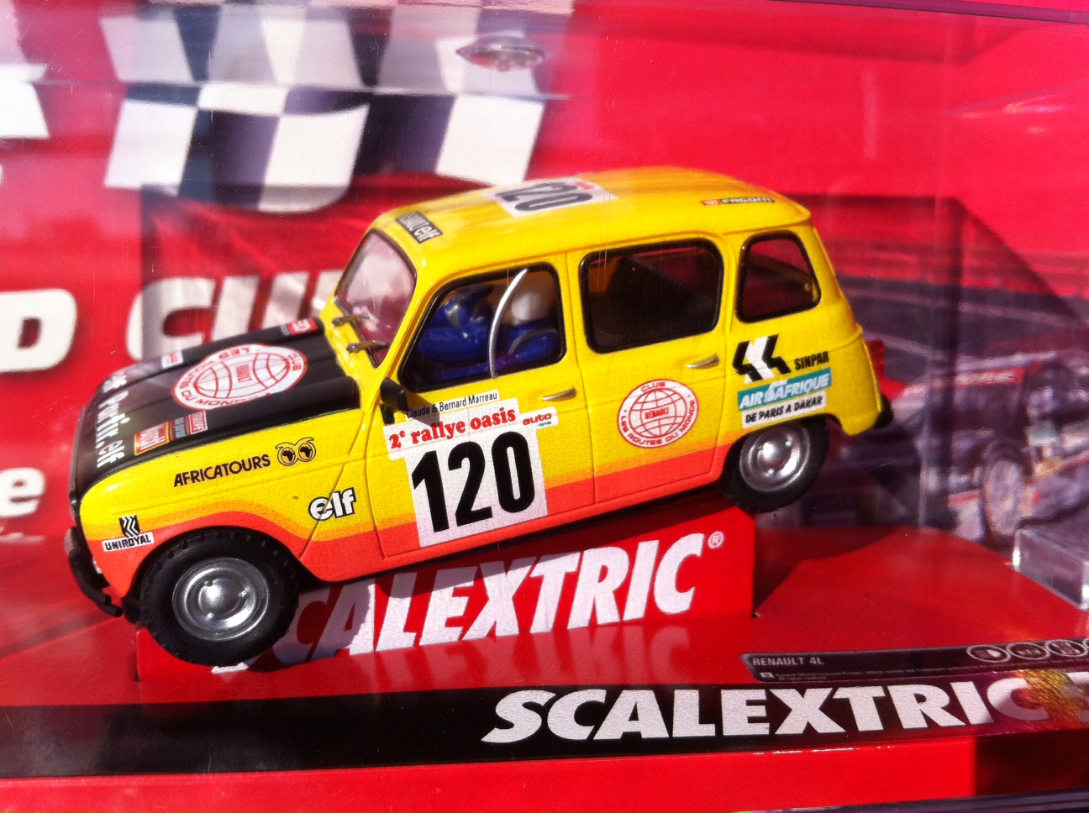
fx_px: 1099
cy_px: 406
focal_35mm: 35
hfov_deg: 52.7
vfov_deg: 40.6
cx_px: 544
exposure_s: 1/2011
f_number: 2.8
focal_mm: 3.85
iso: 80
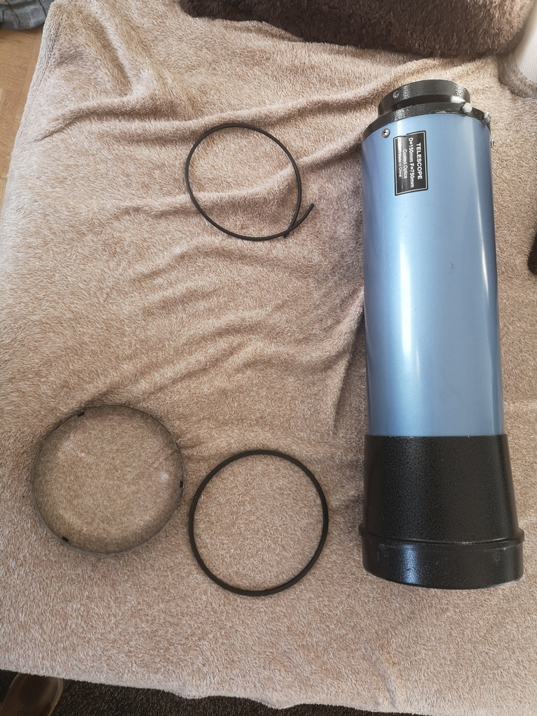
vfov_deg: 65.3
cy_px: 358
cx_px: 268
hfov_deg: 51.4
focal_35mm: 27
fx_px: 558
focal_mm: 3.95
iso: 80
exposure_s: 1/100
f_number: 1.8
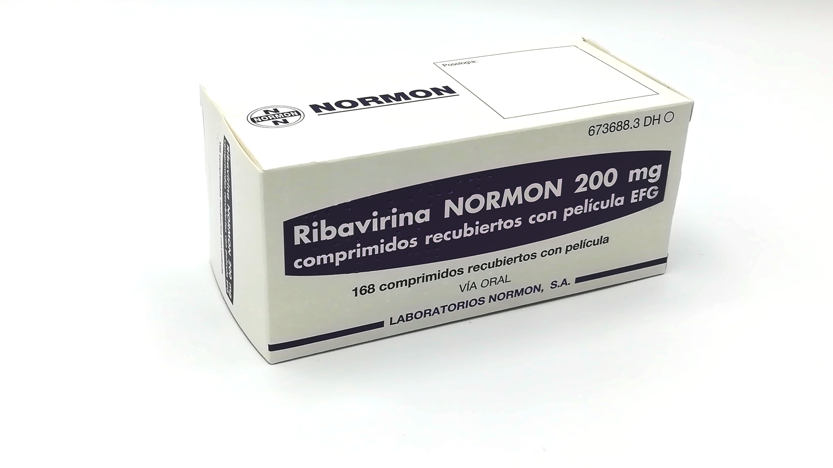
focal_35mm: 47
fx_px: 1038
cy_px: 199
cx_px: 417
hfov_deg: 43.7
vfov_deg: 25.4
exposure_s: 1/407
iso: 50
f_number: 2.2
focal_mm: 3.83
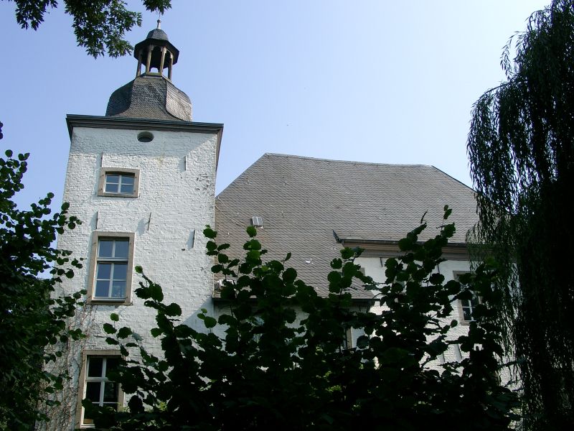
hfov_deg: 54.0
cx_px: 287
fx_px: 564
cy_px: 216
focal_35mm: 34
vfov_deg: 41.8
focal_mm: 7.13
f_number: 4
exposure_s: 1/588
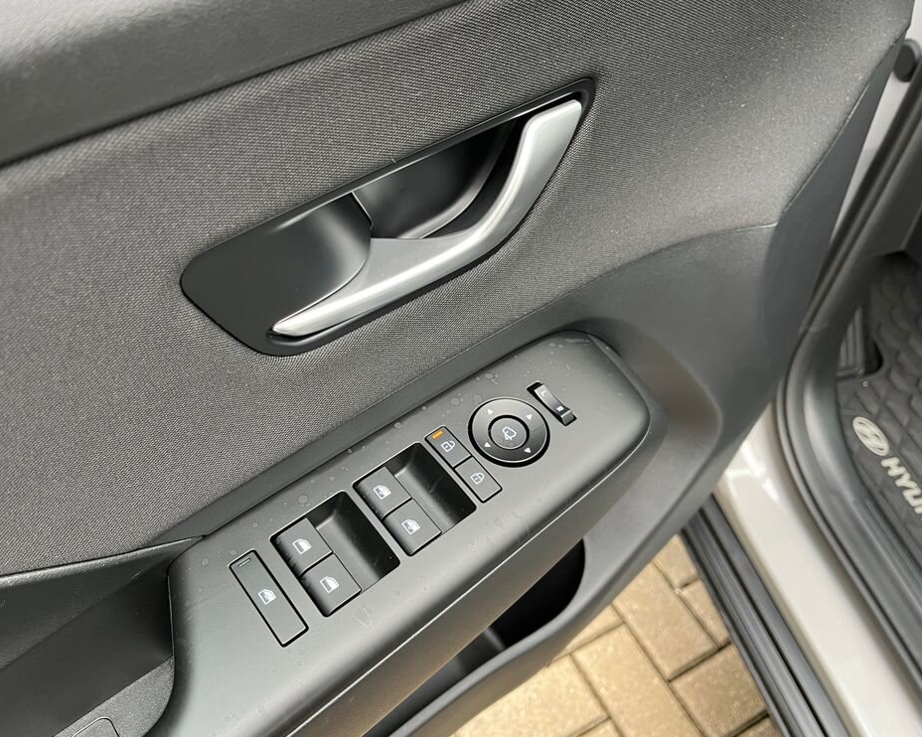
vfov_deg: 51.5
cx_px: 431
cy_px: 369
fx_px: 764
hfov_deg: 62.2
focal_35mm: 28
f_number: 1.6
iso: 125
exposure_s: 1/71
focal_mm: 5.1
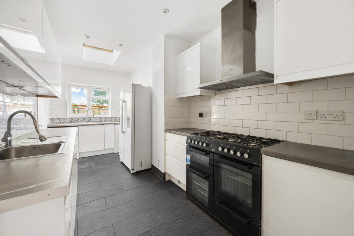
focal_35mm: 14
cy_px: 118
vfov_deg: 81.1
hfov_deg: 104.3
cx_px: 177
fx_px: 138
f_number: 16
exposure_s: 2.5
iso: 200
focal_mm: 14
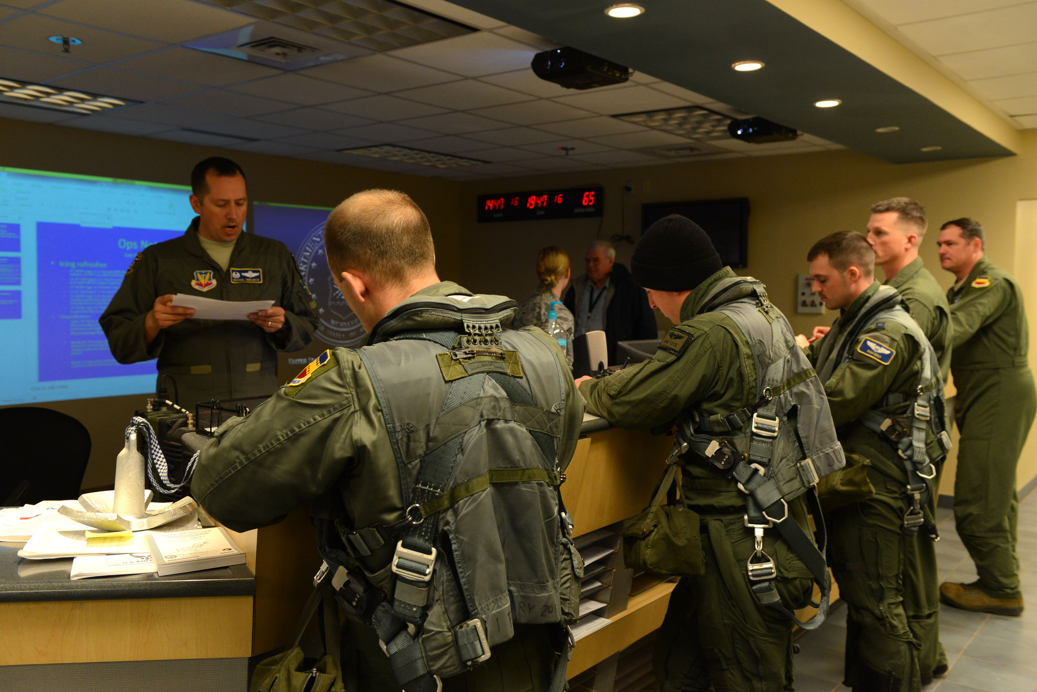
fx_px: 922
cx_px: 518
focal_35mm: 32
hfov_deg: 58.7
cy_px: 346
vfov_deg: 41.1
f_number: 5
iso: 1600
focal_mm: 32
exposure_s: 1/60
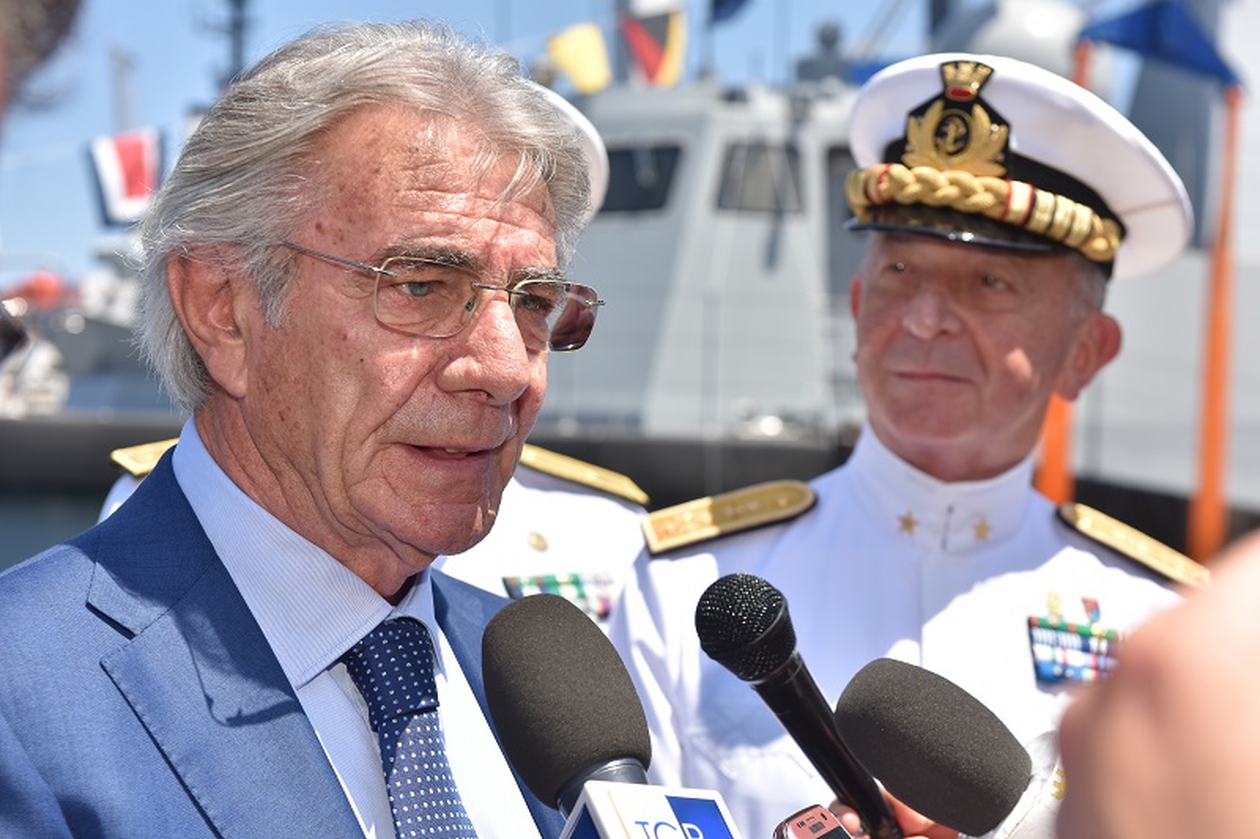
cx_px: 630
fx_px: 2449
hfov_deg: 28.8
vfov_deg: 19.4
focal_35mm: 70
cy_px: 420
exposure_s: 1/1250
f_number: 7.1
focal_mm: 70
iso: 400
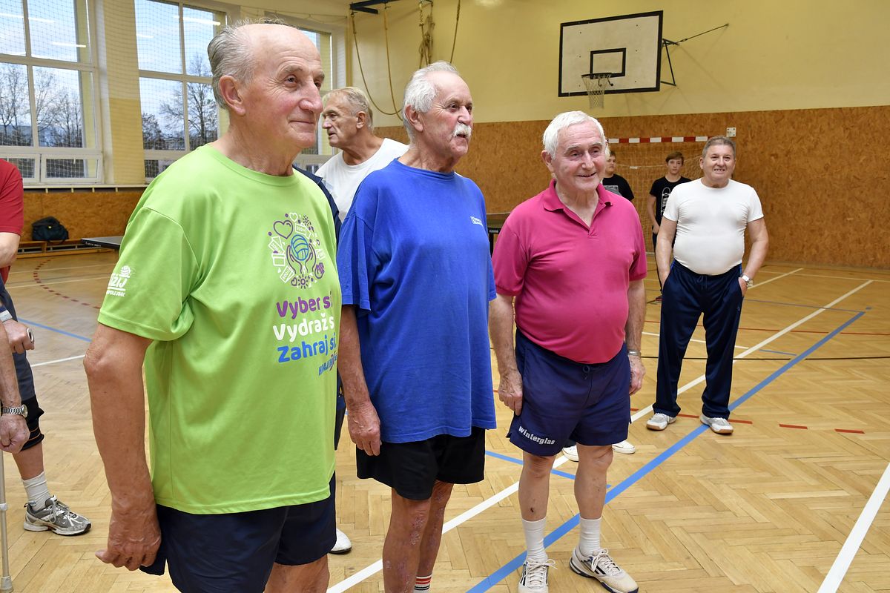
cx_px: 445
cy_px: 296
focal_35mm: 30
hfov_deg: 61.9
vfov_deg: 43.6
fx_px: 742
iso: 1000
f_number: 6.3
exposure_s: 1/125
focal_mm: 20
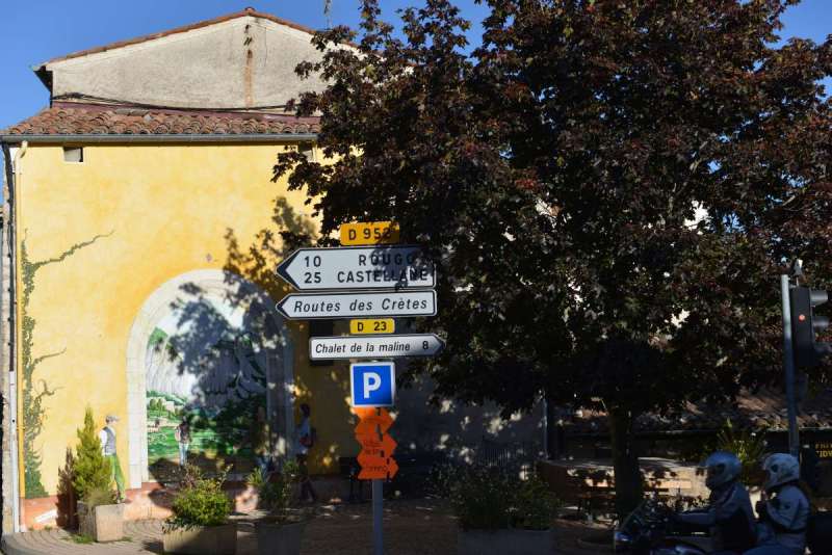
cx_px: 416
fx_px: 1341
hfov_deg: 34.5
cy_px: 278
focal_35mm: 58
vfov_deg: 23.4
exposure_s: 1/160
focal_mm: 58
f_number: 7.1
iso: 125
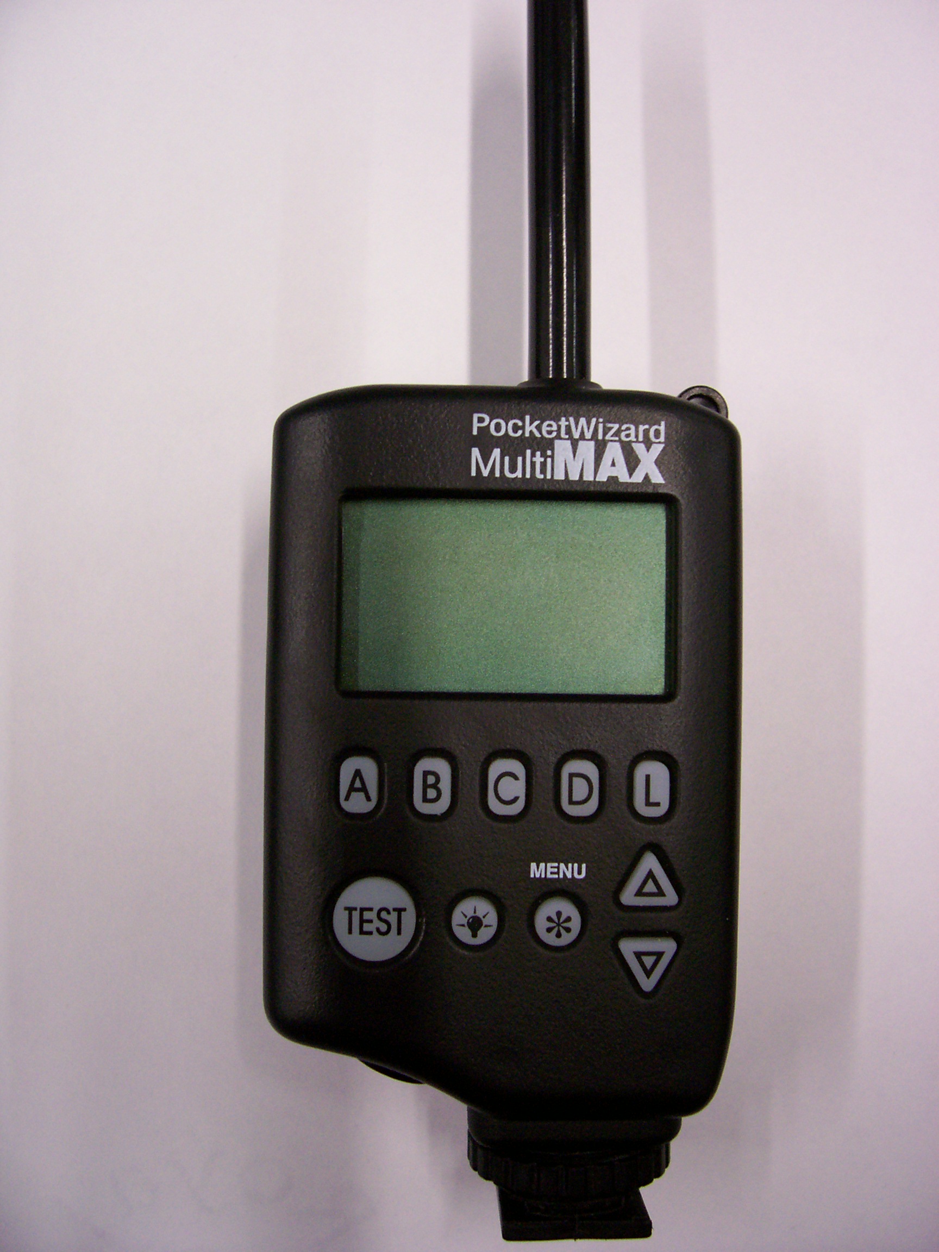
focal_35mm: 34
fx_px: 1230
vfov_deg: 54.0
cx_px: 470
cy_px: 626
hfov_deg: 41.8
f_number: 2.7
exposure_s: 1/32
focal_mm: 5.6
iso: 146
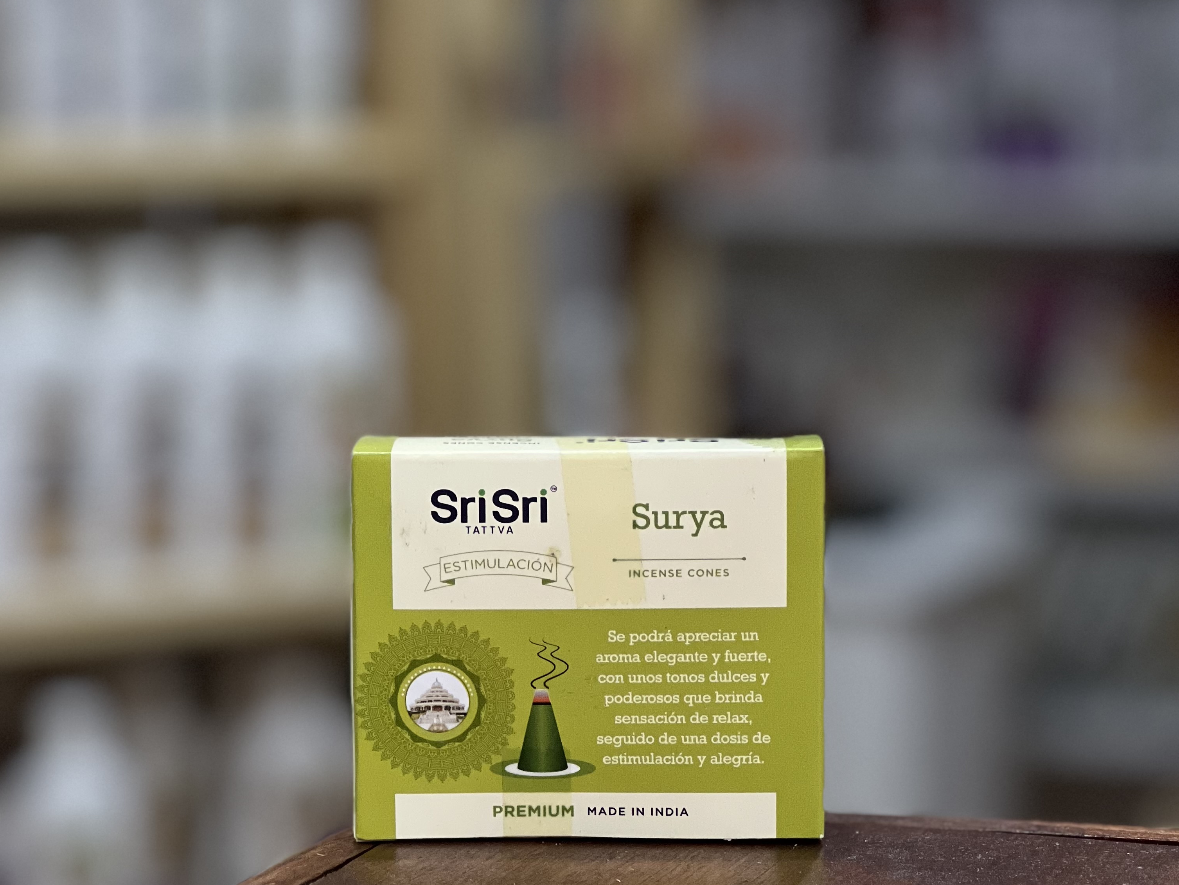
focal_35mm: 103
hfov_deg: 19.1
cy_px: 533
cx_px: 590
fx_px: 3508
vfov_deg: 14.4
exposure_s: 1/40
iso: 320
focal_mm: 9
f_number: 2.8
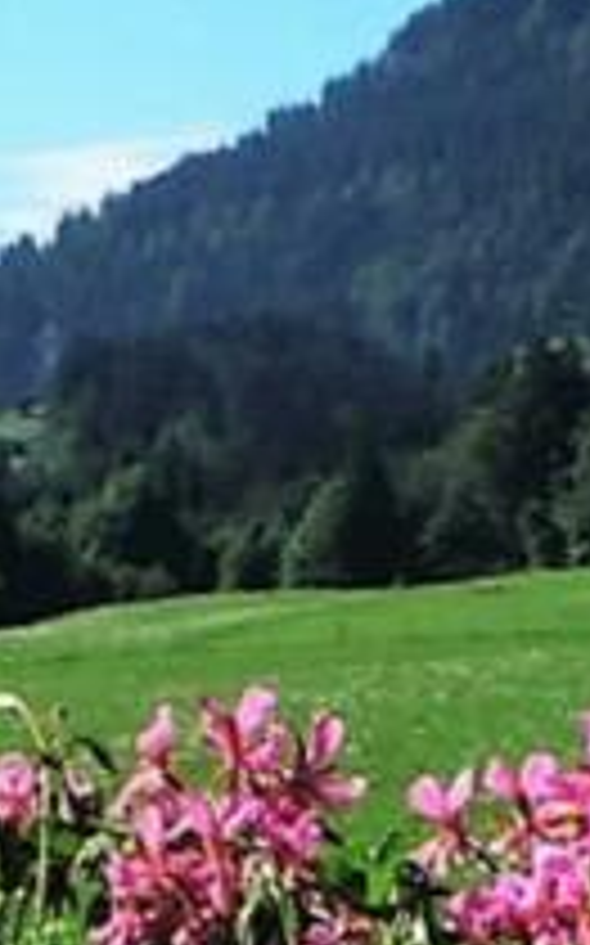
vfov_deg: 14.1
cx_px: -417
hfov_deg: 8.6
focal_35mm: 148
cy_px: 464
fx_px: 3813
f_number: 3.4
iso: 100
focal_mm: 5
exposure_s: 1/1000
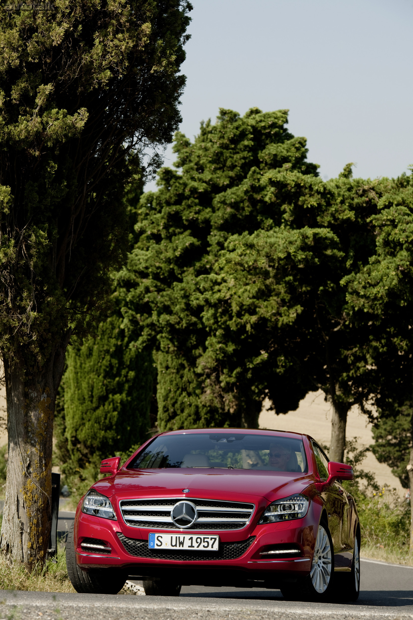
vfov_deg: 16.4
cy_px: 310
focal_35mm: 125
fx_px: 2151
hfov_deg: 11.0
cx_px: 206
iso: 100
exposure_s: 1/250
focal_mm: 125
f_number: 8
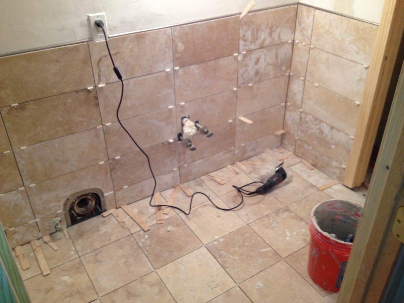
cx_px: 202
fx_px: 409
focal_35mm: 35
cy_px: 152
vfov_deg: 40.7
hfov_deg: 52.6
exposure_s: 1/20
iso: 64
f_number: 2.4
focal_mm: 4.28
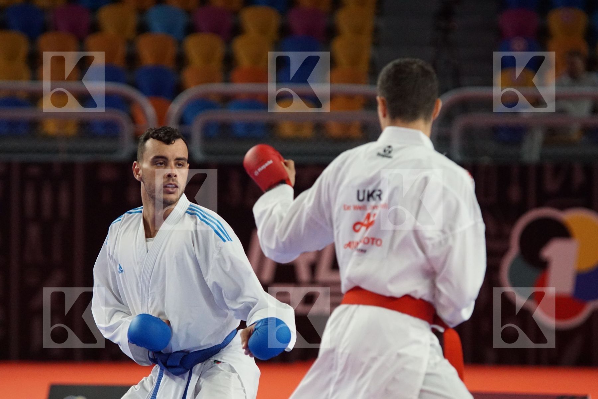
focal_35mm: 270
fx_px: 4485
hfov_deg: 7.6
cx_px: 299
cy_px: 200
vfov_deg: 5.1
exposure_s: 1/2000
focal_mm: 180
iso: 3200
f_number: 2.8
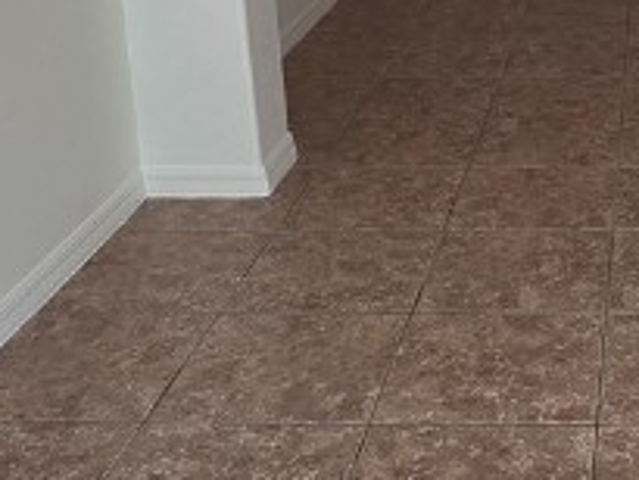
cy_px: -9
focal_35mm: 65
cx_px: 611
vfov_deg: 21.7
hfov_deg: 28.3
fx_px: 1201
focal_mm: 2.2
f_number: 1.9
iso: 125
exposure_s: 1/120
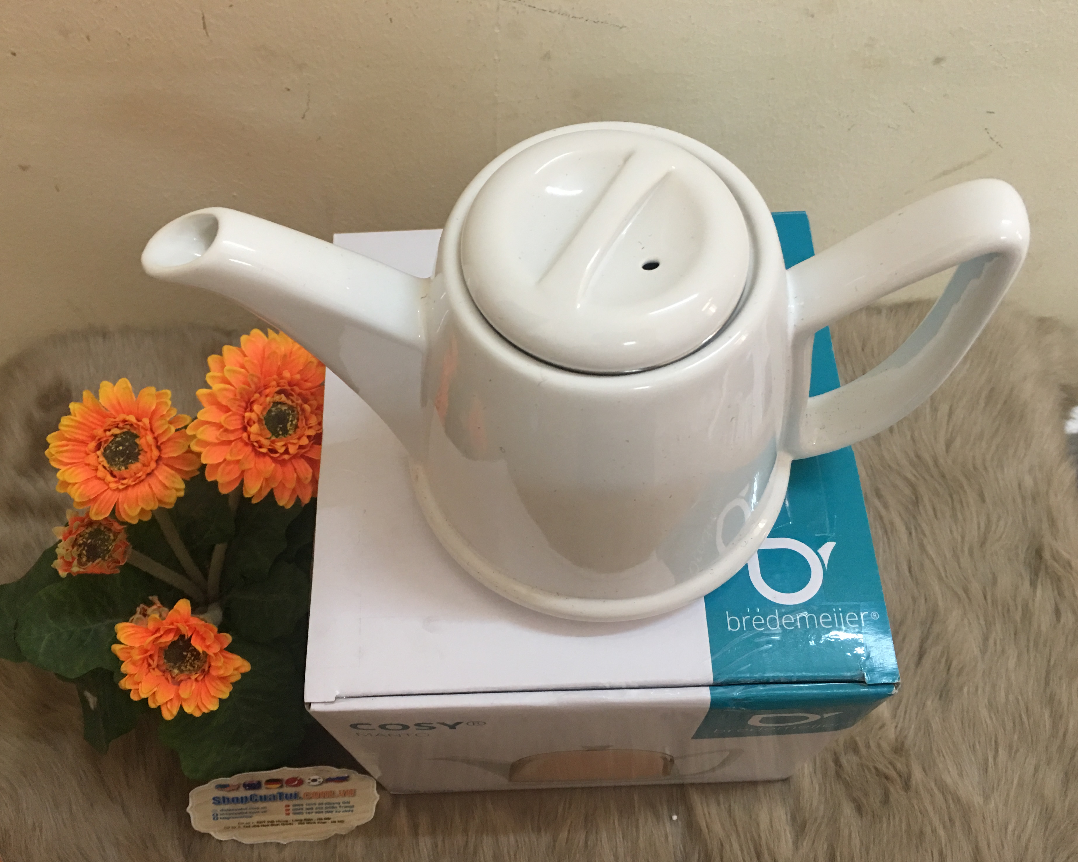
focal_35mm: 31
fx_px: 989
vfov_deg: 47.1
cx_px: 519
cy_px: 433
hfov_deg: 57.2
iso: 80
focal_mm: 4.15
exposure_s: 1/17
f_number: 2.2
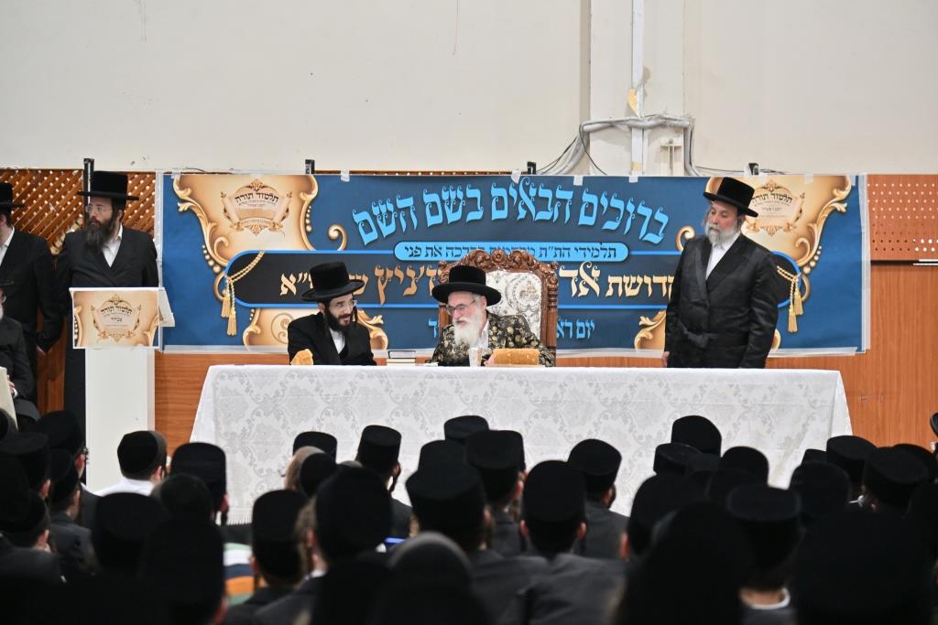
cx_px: 469
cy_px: 312
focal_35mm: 120
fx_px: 3127
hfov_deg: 17.1
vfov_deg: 11.4
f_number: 4
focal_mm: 120
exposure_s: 1/160
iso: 1000
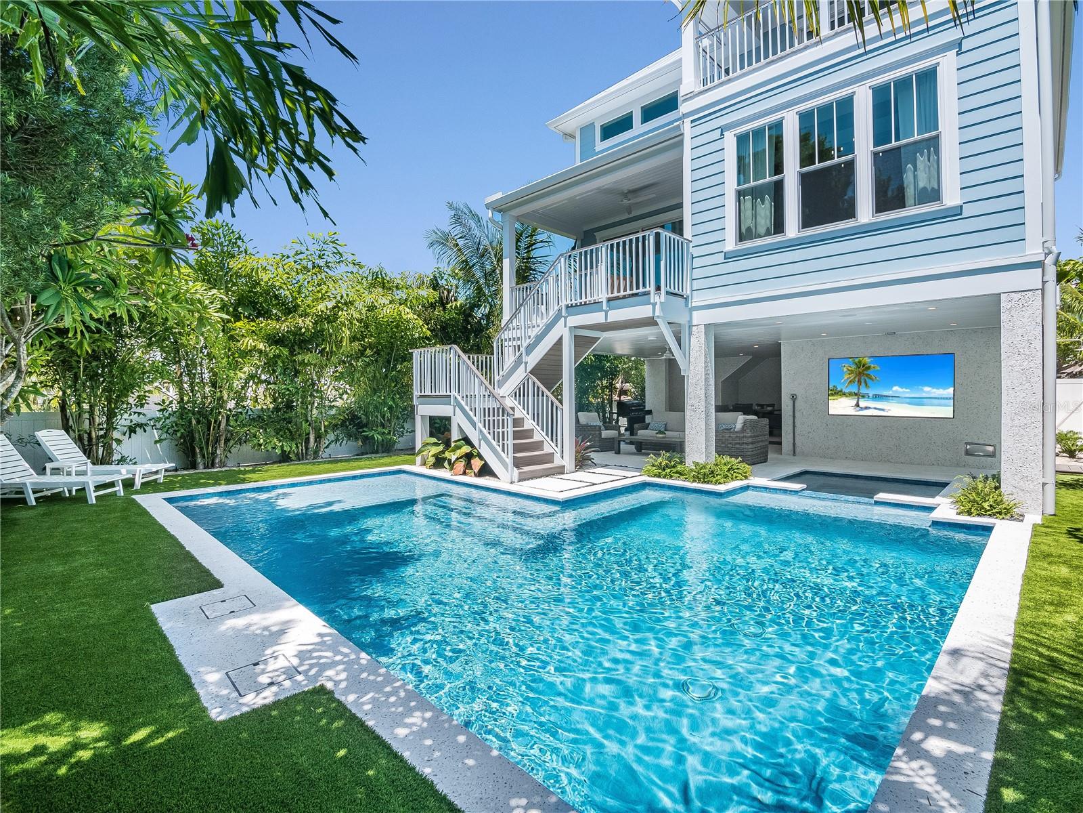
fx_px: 501
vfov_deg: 78.1
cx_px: 542
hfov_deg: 94.5
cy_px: 406
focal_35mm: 16
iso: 200
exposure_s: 1/400
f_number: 7.1
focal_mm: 8
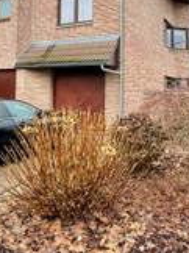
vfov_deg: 48.9
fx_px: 270
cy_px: 74
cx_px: 106
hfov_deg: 38.5
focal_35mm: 37
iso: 50
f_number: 2.2
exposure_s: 1/99
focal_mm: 2.22
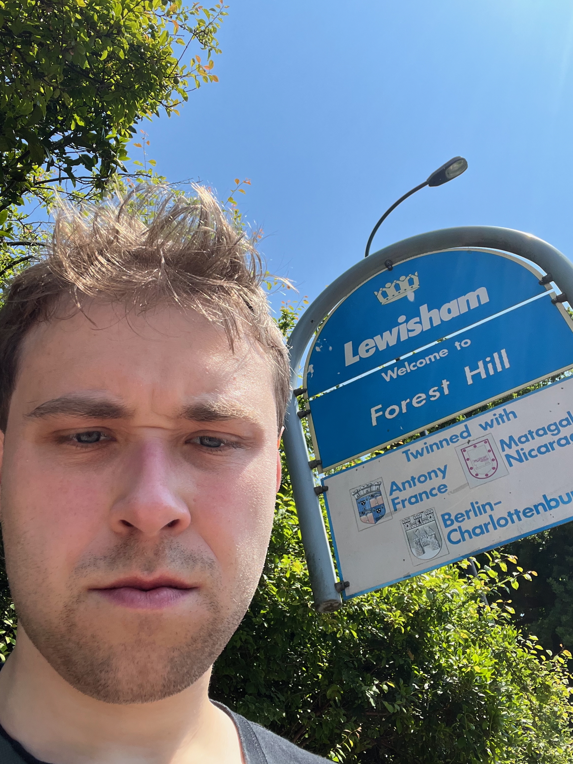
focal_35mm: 30
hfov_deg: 46.8
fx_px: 662
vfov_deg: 60.0
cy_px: 382
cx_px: 286
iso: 32
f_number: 2.2
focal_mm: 2.71
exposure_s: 1/510
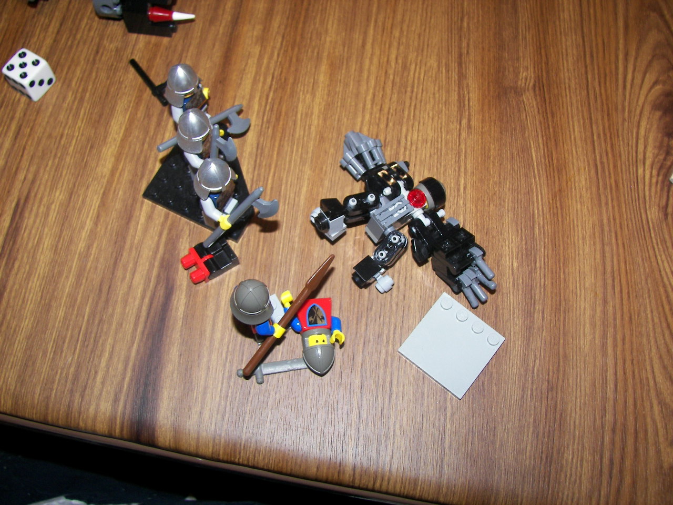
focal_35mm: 36
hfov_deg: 51.4
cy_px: 252
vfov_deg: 39.7
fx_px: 700
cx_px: 336
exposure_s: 1/30
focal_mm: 6
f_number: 2.8
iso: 100
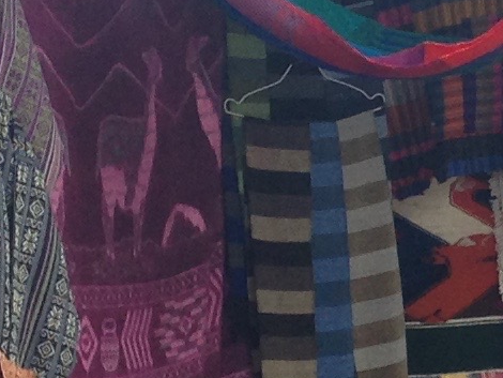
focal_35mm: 229
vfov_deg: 6.5
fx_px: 3329
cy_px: 297
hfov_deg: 8.4
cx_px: 812
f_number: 2.4
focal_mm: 4.12
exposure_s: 1/267
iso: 50
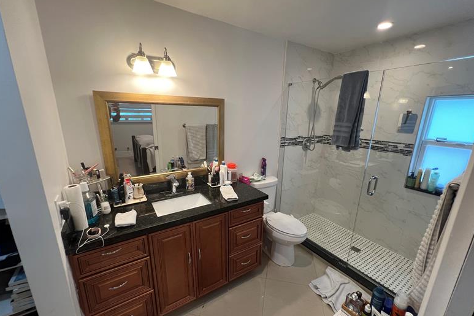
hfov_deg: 104.2
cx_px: 242
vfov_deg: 81.1
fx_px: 184
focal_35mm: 14
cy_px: 167
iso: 125
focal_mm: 1.57
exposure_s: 1/60
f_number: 1.8
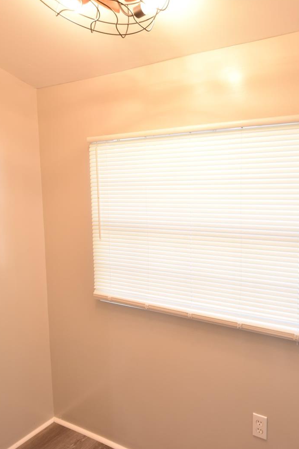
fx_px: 286
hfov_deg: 52.9
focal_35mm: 23
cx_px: 221
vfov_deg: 76.1
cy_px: 223
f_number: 4
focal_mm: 10
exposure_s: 1/60
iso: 400
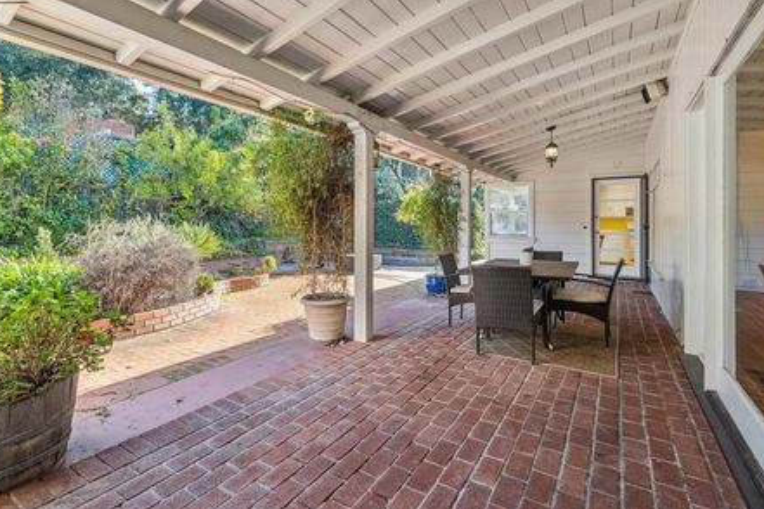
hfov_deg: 93.1
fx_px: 361
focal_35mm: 17
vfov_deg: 70.2
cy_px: 228
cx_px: 353
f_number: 9
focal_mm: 15
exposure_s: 1/10
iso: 100
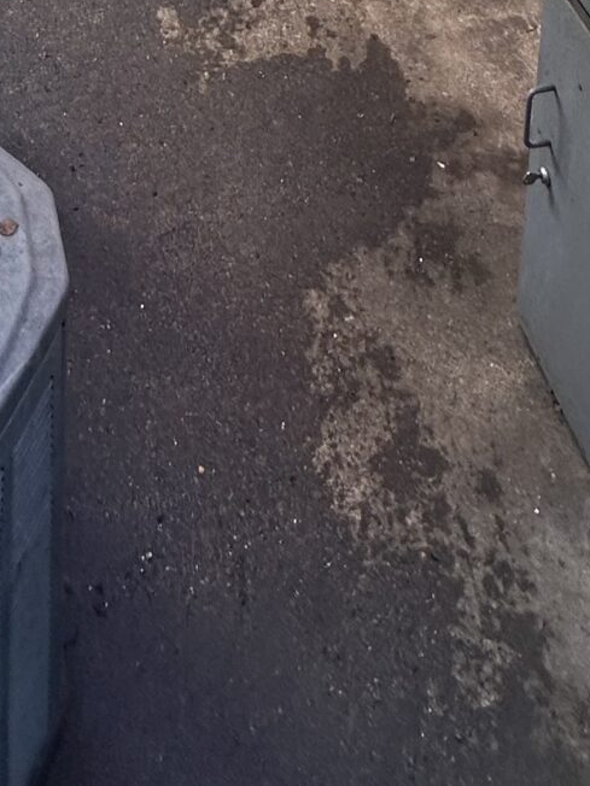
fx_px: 1250
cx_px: 164
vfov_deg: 21.8
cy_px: -634
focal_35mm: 55
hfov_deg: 26.3
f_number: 2.2
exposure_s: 1/118
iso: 40
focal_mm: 2.22
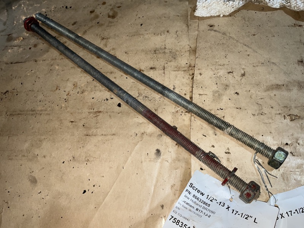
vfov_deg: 48.2
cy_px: 114
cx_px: 152
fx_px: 255
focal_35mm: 29
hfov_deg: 61.7
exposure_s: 1/68
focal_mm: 3
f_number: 1.8
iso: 16
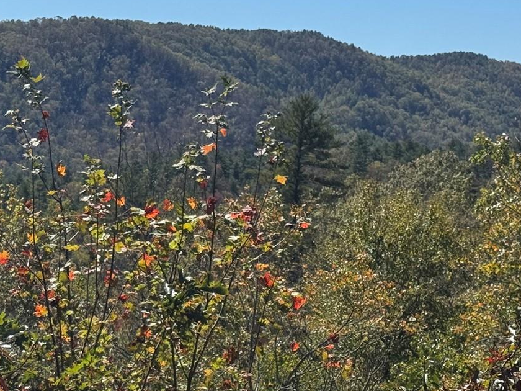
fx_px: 1761
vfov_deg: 12.6
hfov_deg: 16.8
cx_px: 360
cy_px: 301
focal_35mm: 117
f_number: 1.78
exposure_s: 1/7937
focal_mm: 6.76
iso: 64
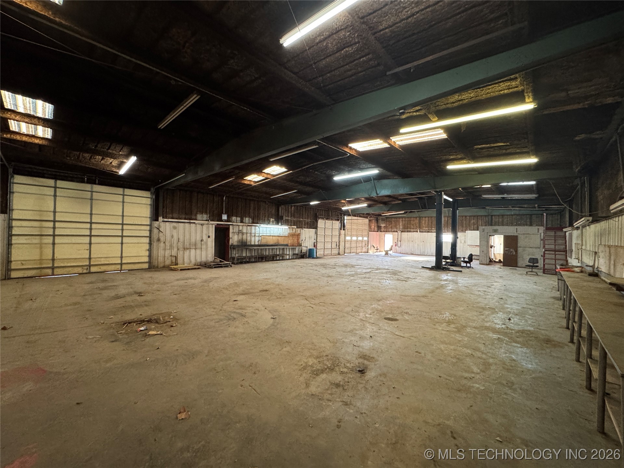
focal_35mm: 14
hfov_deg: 102.1
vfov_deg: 85.7
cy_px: 234
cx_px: 312
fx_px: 252
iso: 500
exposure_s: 1/60
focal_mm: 2.22
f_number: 2.2
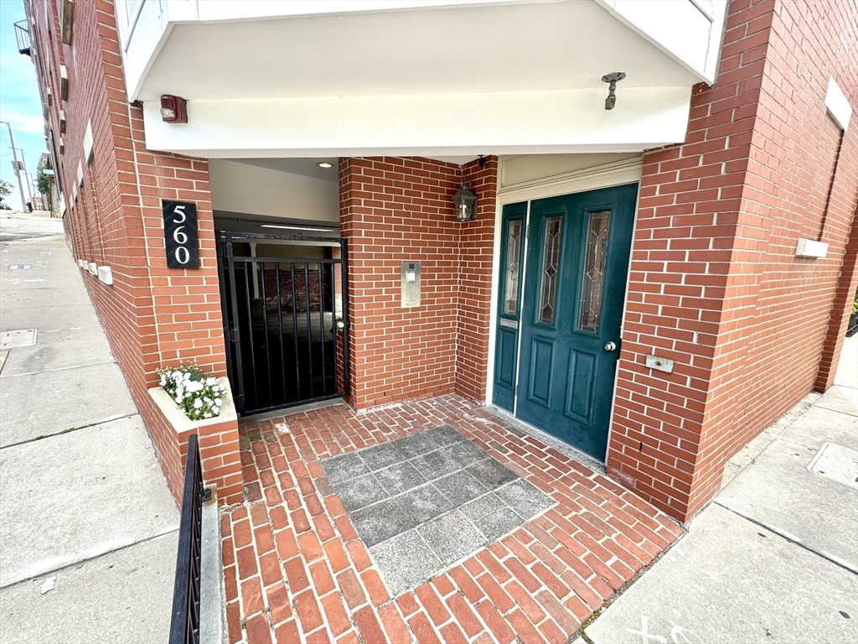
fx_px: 347
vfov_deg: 85.7
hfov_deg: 102.1
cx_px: 429
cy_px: 322
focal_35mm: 14
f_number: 2.2
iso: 40
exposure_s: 1/113
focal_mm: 2.22
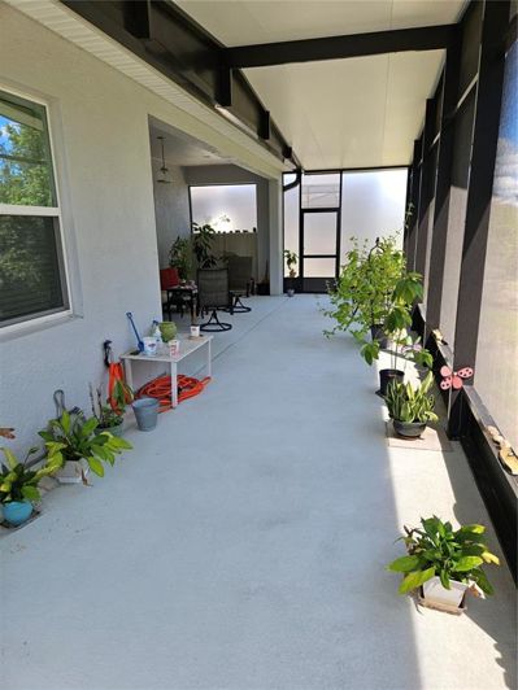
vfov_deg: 73.9
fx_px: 459
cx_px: 259
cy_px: 345
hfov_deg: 58.9
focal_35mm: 23
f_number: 1.8
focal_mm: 5.4
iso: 50
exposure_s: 1/207
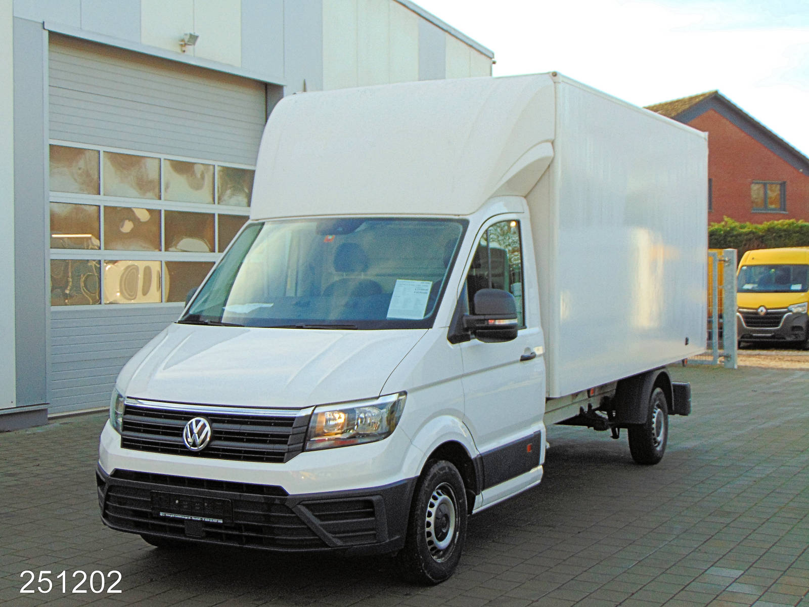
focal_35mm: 50
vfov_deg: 29.1
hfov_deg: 38.2
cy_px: 304
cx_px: 404
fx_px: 1169
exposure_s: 1/125
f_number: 3.5
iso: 80
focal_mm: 9
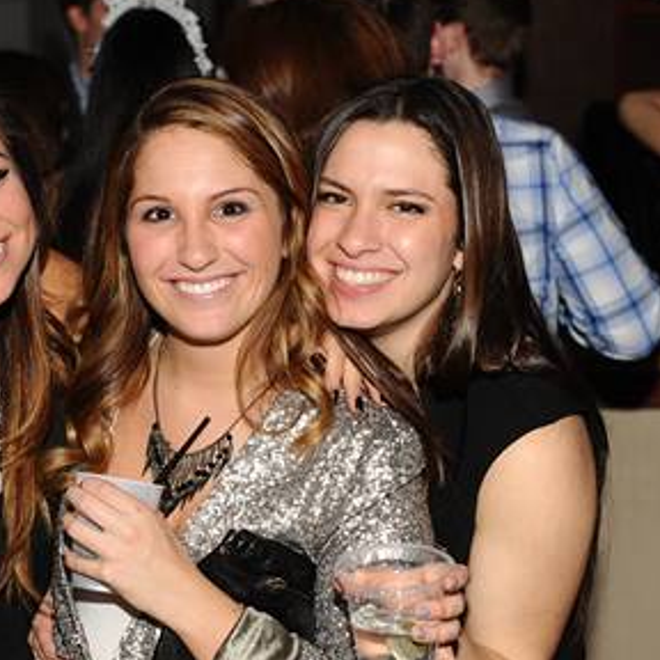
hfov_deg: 18.4
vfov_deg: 18.5
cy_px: 351
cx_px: 218
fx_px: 2028
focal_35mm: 94
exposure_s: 1/250
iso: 800
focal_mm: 58
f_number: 4.8
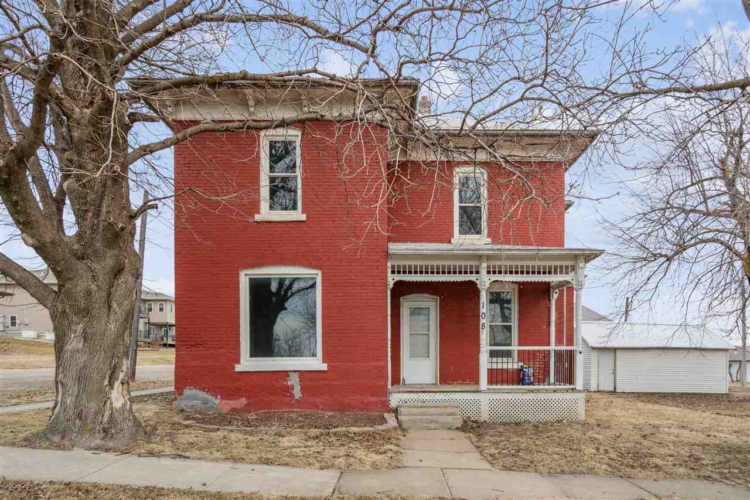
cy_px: 250
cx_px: 375
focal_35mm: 21
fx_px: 437
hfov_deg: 81.2
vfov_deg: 59.5
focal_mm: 21
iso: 800
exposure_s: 1/500
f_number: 11
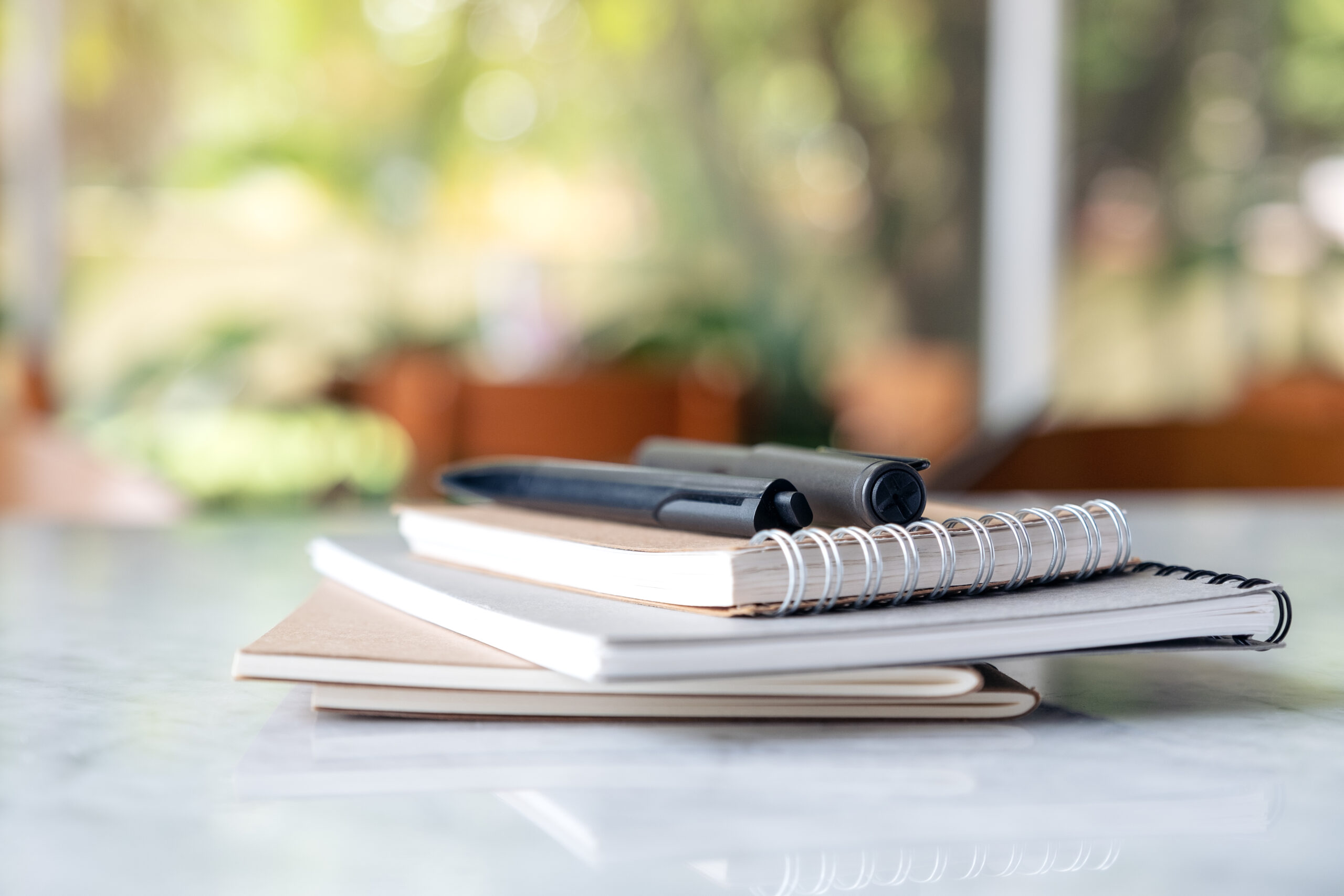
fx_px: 2315
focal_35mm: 62
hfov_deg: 32.4
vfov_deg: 21.9
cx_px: 672
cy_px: 448
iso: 200
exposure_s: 1/180
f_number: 2.8
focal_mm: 41.4
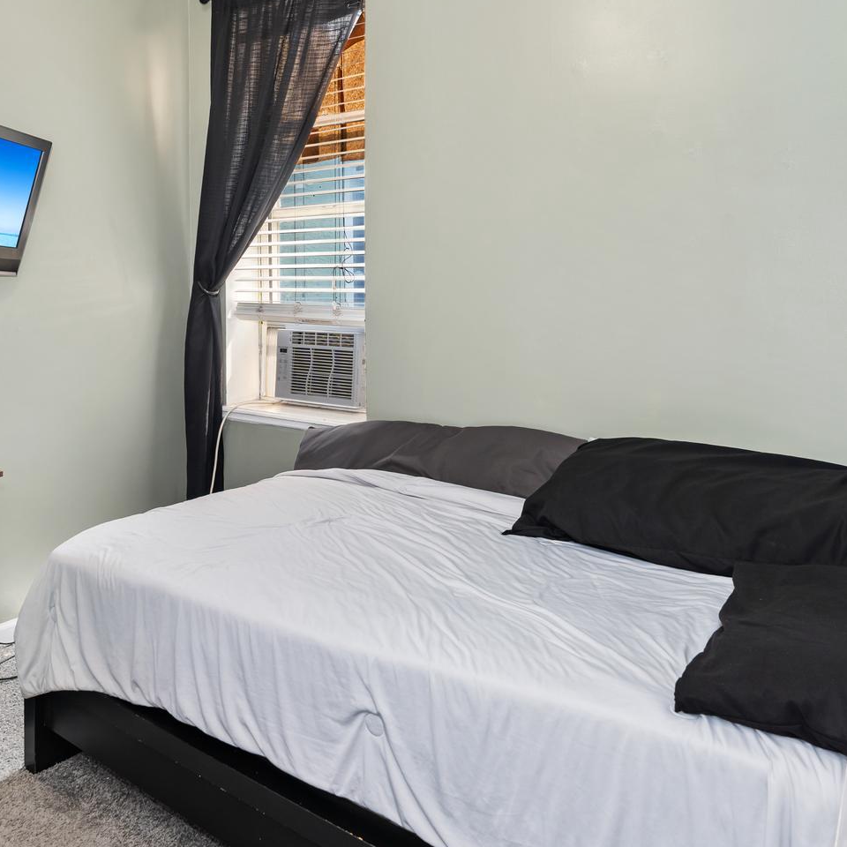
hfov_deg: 53.8
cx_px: 336
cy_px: 313
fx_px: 828
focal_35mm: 30
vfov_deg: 53.5
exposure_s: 2.5
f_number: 6.3
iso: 100
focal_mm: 16.5
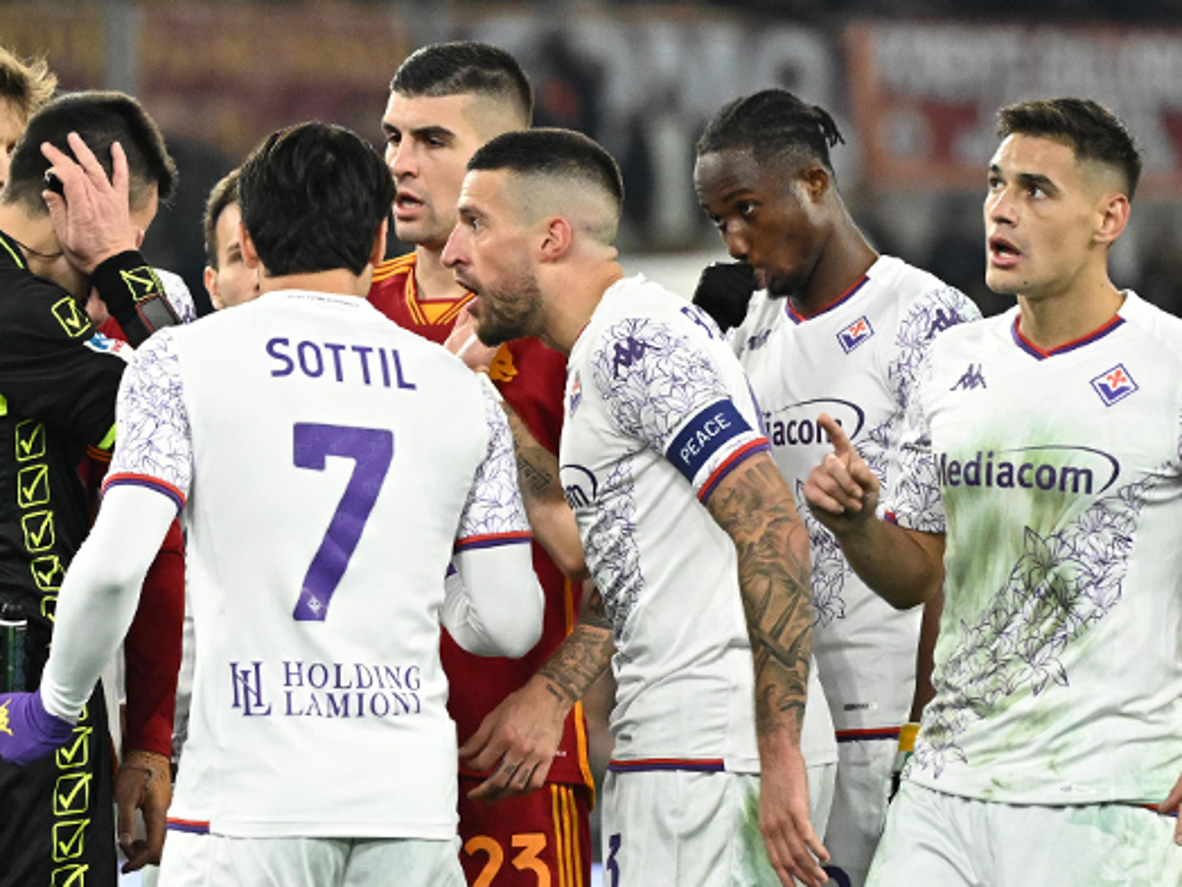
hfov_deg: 3.6
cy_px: 650
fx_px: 18780
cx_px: 356
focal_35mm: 550
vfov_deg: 2.7
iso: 5000
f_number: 4
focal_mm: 250
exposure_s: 1/1600
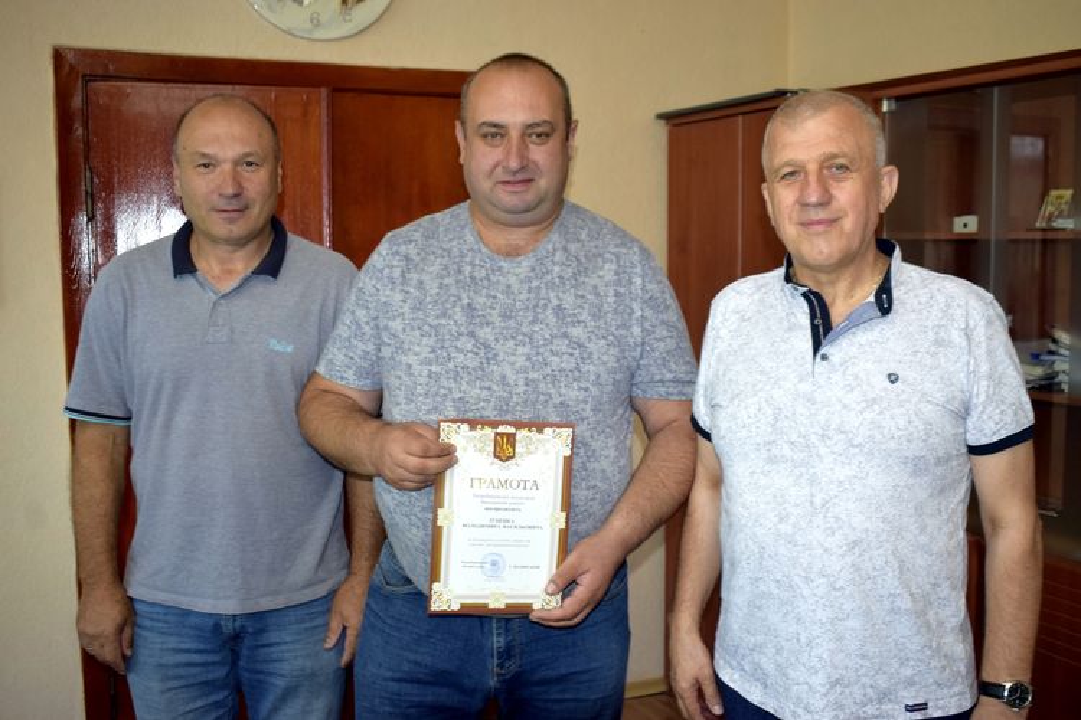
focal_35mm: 36
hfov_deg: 53.1
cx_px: 540
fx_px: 1081
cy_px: 360
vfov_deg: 36.9
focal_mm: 24
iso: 800
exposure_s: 1/100
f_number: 5
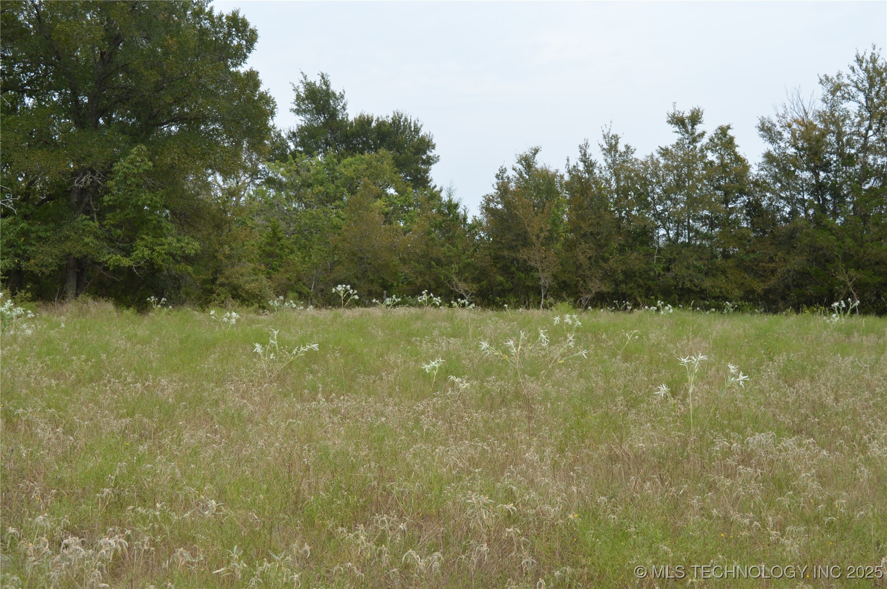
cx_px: 444
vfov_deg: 29.8
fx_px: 1108
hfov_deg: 43.6
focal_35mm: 45
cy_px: 294
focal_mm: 30
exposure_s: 1/200
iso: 100
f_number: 7.1
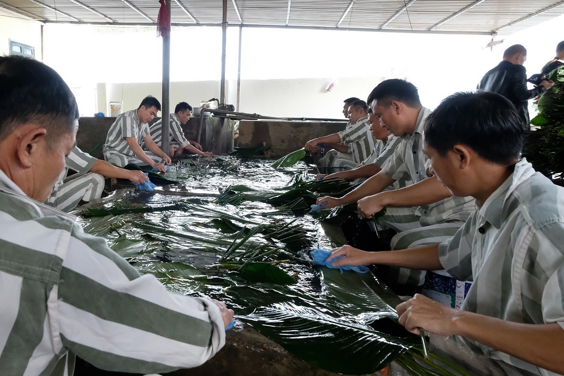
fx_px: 360
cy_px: 156
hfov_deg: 74.1
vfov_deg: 54.8
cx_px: 194
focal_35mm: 23
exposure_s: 1/125
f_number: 4.5
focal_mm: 10
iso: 3200
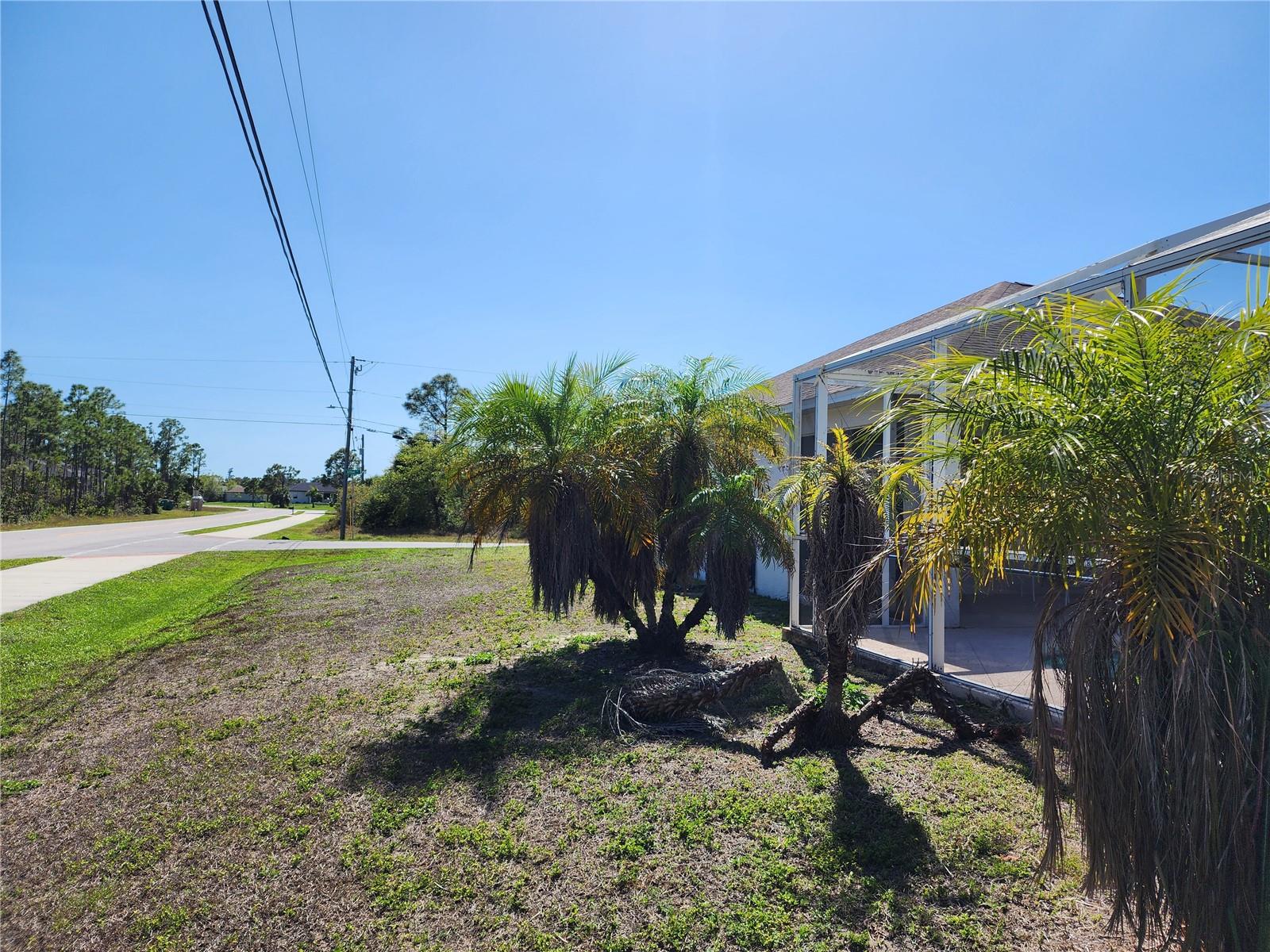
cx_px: 635
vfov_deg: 58.9
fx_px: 844
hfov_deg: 73.9
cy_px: 476
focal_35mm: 23
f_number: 1.8
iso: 12
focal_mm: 6.4
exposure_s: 1/1445
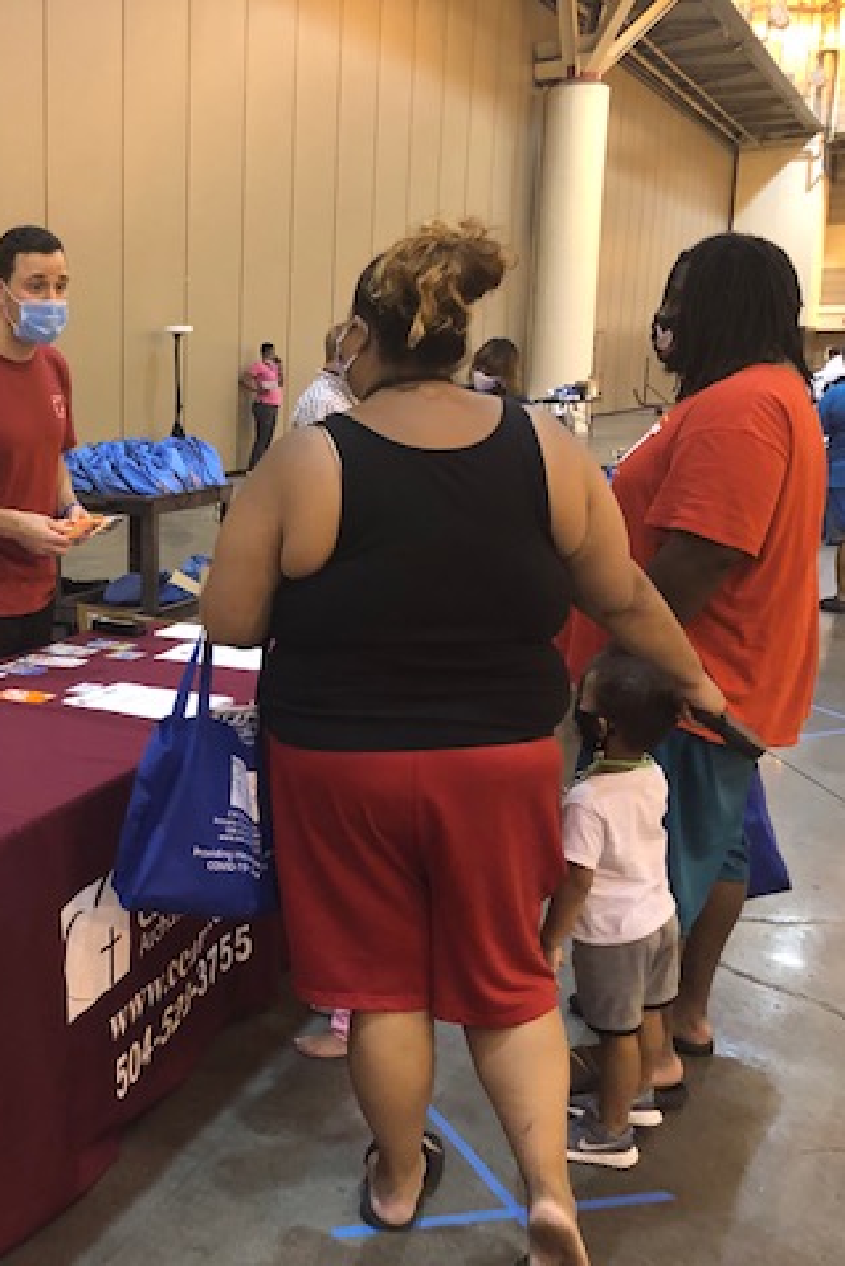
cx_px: 66
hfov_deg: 32.3
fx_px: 1372
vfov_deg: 49.5
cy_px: 633
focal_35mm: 39
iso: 64
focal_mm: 3.99
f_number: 1.8
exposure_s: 1/15
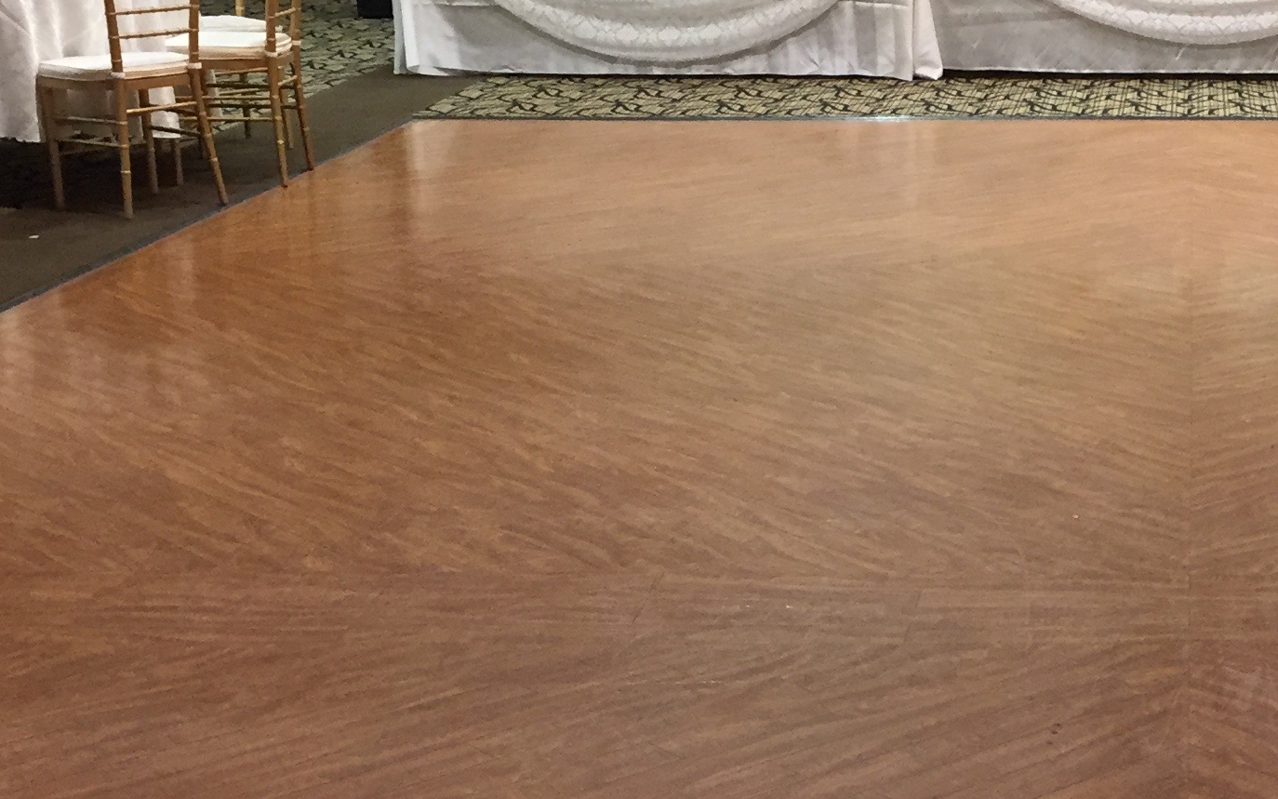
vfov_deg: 17.8
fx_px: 2543
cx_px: 1125
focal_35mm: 73
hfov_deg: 27.3
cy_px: 534
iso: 50
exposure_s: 1/30
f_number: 2.2
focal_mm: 4.15
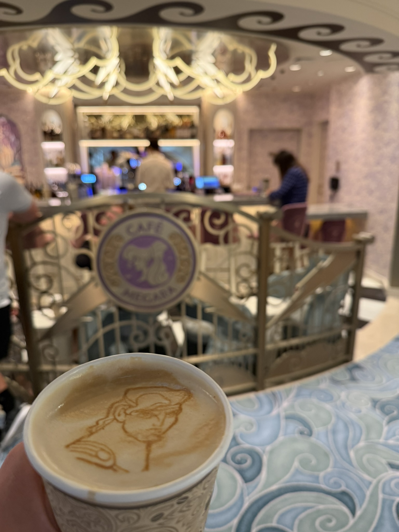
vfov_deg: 71.6
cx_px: 200
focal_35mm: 24
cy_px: 266
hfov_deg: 56.8
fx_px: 369
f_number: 1.78
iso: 400
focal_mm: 6.76
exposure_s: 1/60
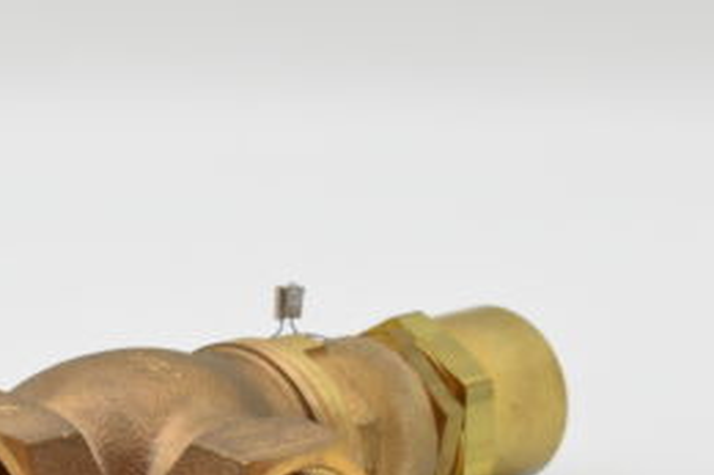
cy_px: 417
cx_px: 93
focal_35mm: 166
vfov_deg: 8.2
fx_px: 3290
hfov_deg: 12.3
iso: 1600
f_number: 8
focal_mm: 48
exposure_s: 1/1250
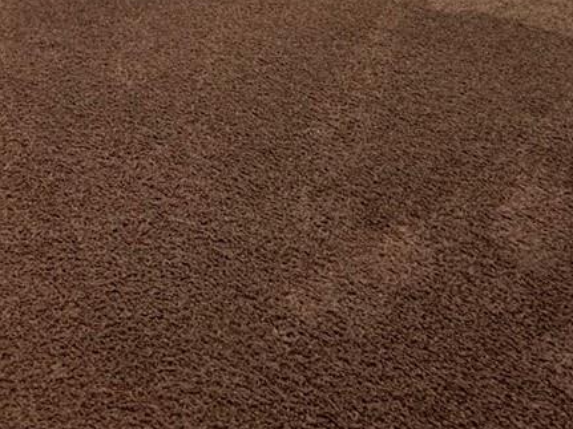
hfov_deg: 32.7
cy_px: -323
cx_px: -44
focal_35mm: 52
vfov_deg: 20.6
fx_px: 861
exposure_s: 1/120
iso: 200
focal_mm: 2.22
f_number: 2.2
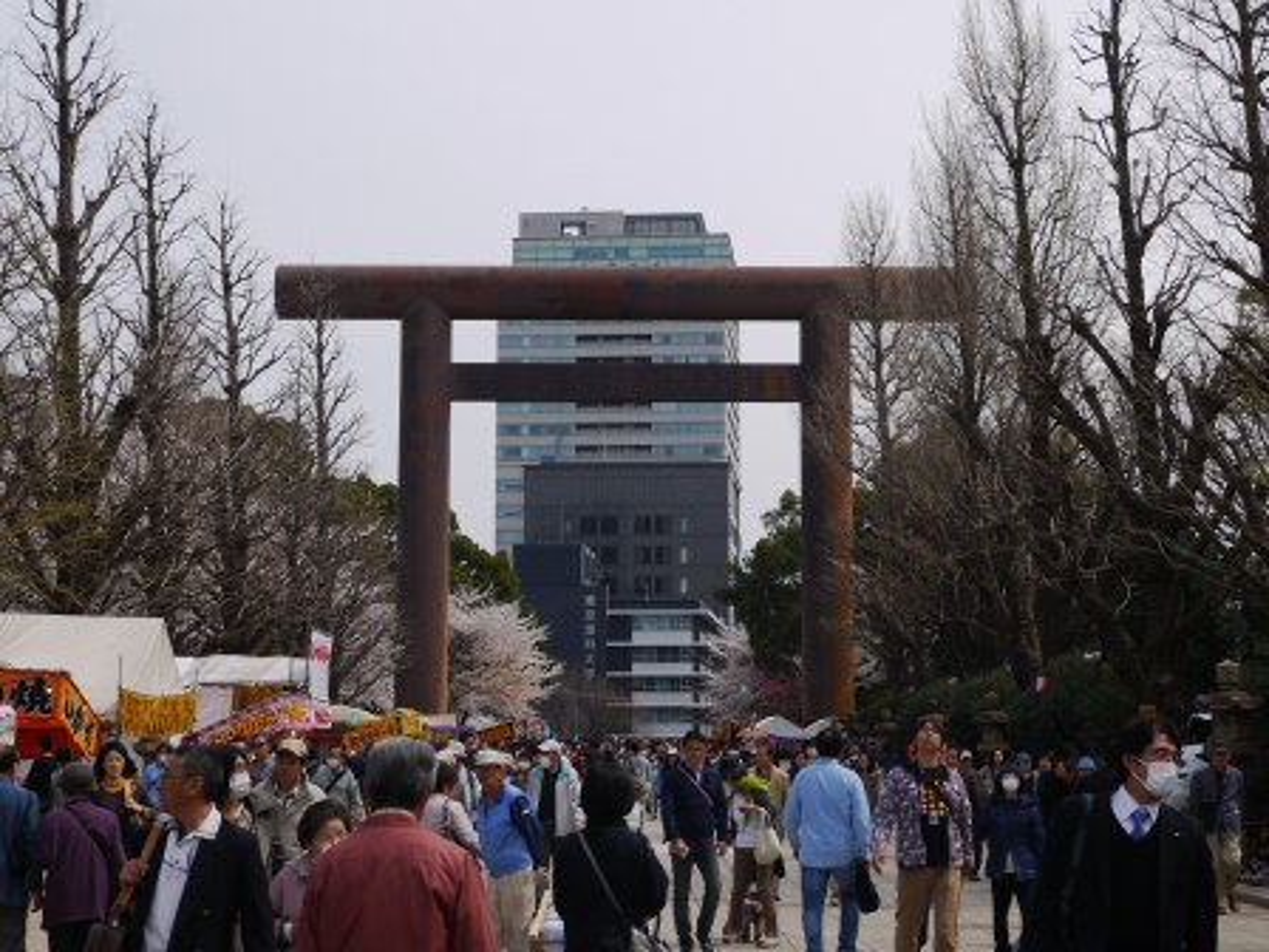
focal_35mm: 60
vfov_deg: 24.4
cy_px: 476
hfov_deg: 32.2
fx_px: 2200
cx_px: 634
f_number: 10
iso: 160
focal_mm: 30
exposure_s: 1/400
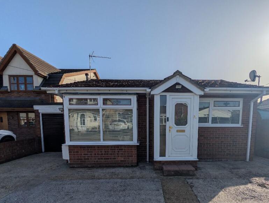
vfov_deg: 75.9
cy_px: 134
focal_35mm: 16
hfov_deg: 94.0
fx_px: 124
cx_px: 151
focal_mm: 2.02
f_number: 1.7
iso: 21
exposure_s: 1/8197
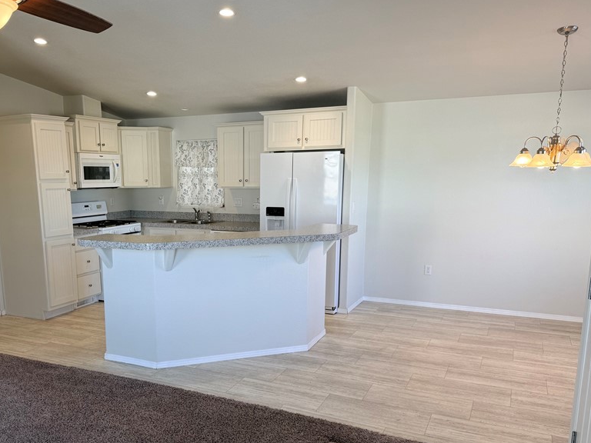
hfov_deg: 56.1
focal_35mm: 32
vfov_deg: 43.8
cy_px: 275
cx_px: 220
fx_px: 546
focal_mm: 6.76
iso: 80
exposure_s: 1/120
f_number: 1.78
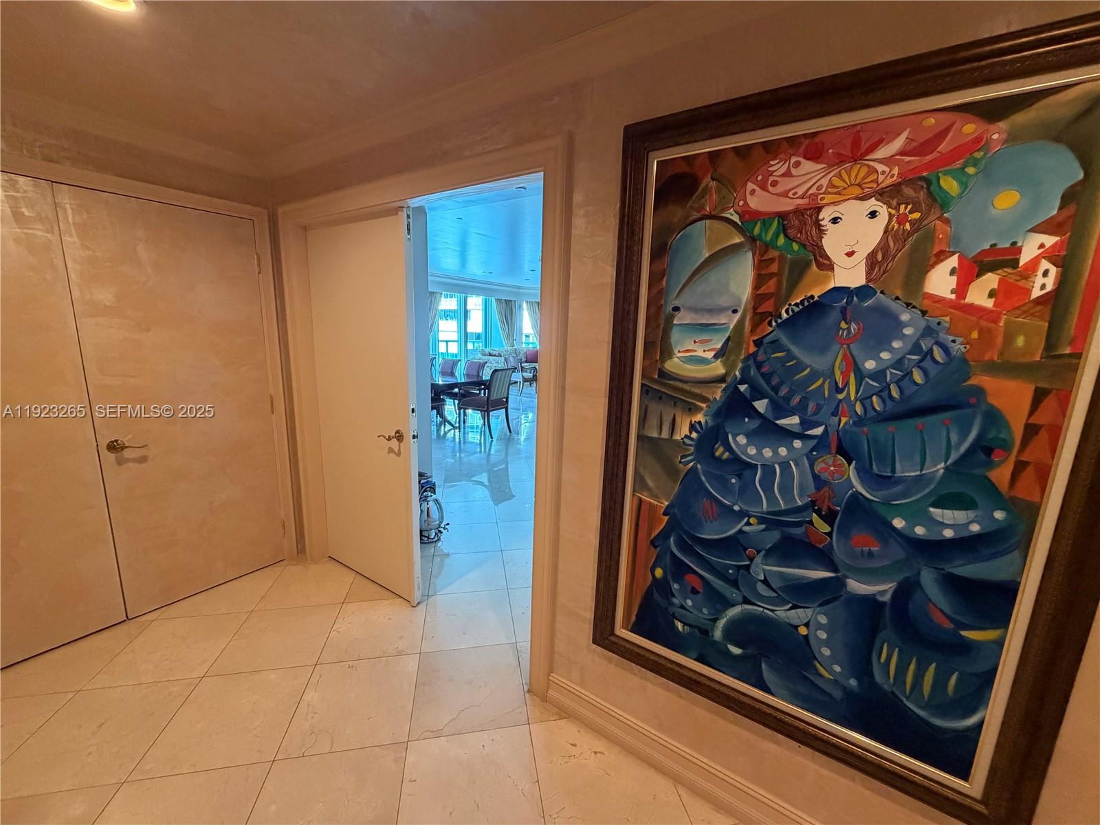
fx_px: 445
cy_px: 412
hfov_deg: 102.1
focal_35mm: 14
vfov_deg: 85.7
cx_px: 550
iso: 400
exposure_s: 1/60
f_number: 2.2
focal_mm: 2.22
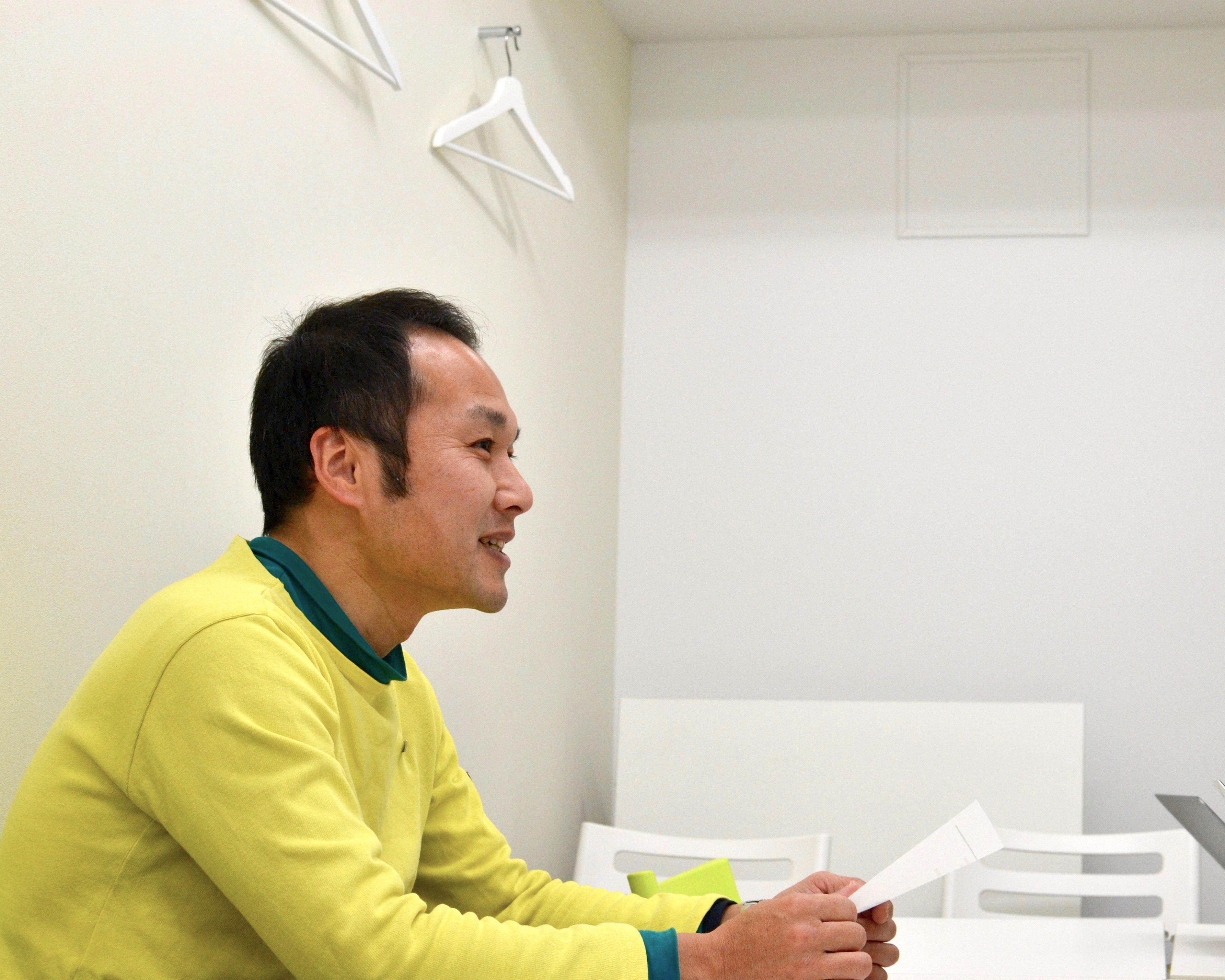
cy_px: 526
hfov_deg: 29.7
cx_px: 742
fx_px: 2306
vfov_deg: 24.0
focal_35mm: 64
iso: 400
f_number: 5.6
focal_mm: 35
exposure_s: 1/125
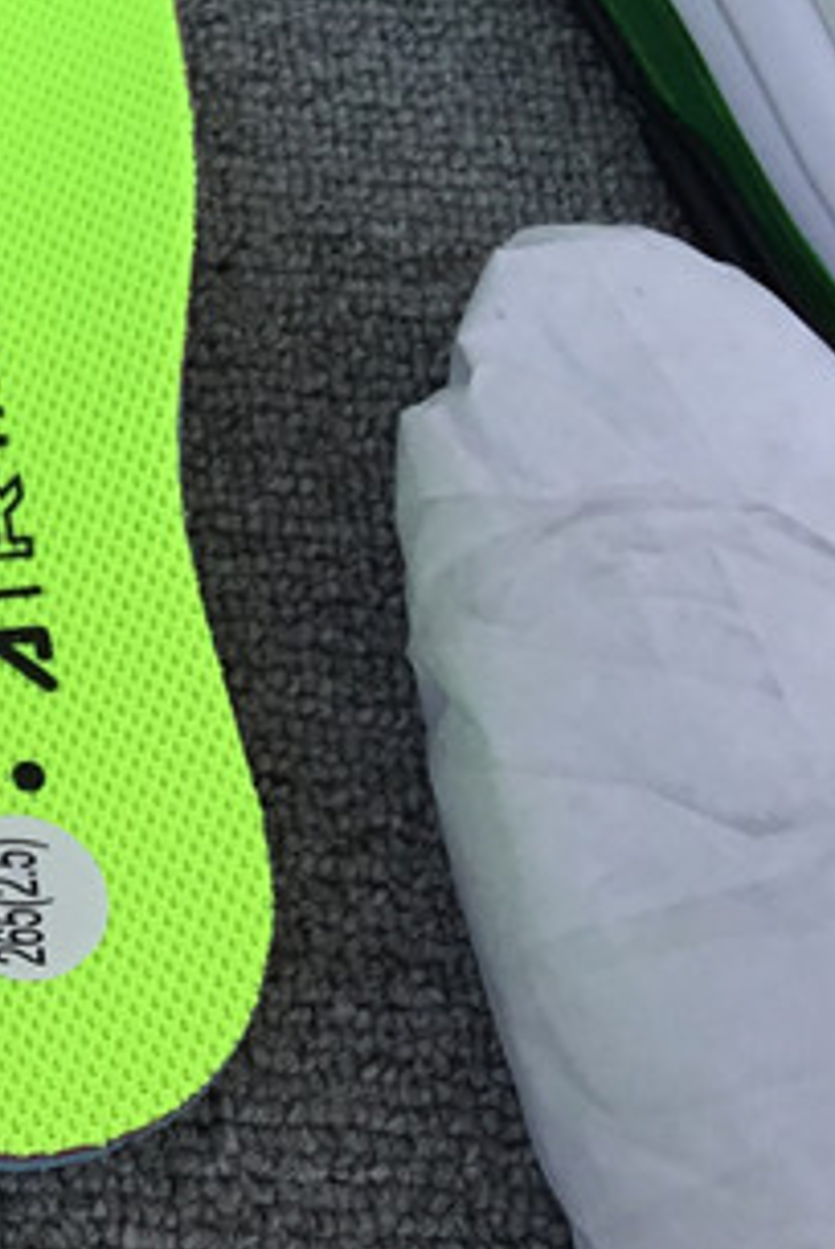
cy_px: 31
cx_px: -589
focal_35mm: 95
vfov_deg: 20.8
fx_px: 3297
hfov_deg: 13.2
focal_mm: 3.3
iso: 25
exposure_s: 1/519
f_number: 2.4
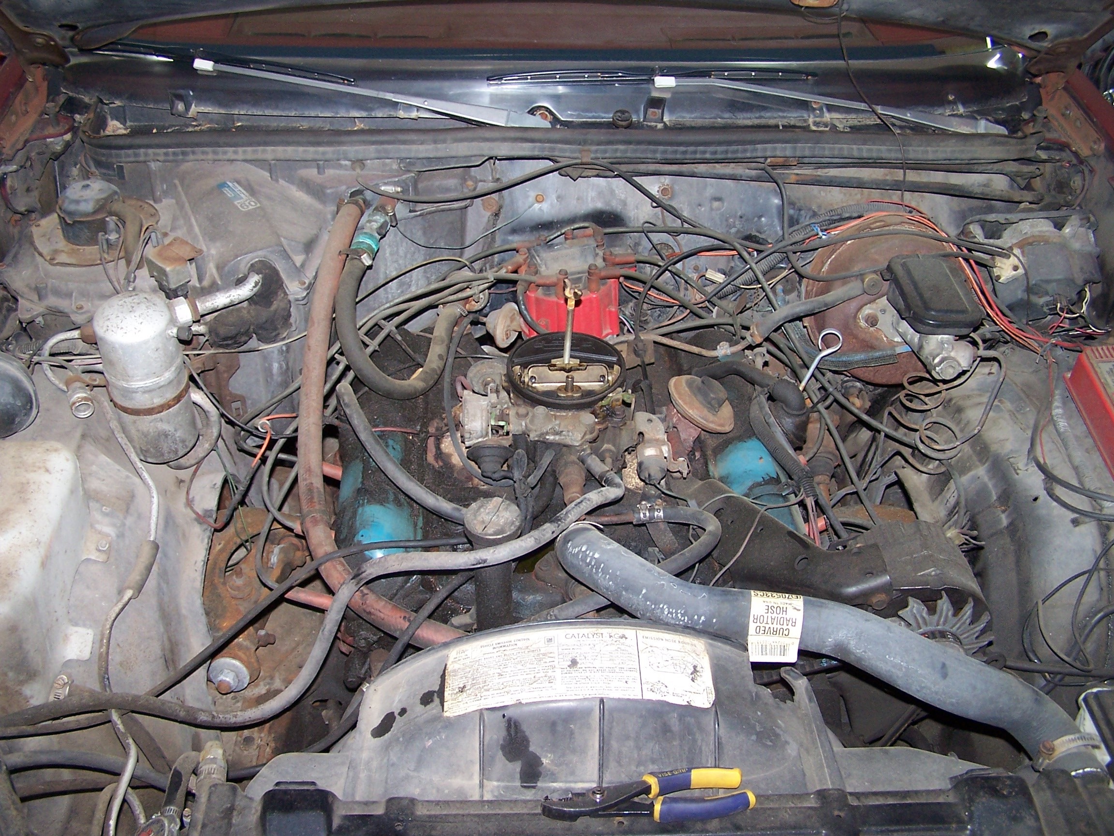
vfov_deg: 37.7
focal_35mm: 38
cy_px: 418
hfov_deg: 49.0
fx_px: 1223
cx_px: 557
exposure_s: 1/60
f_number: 2.8
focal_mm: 6.3
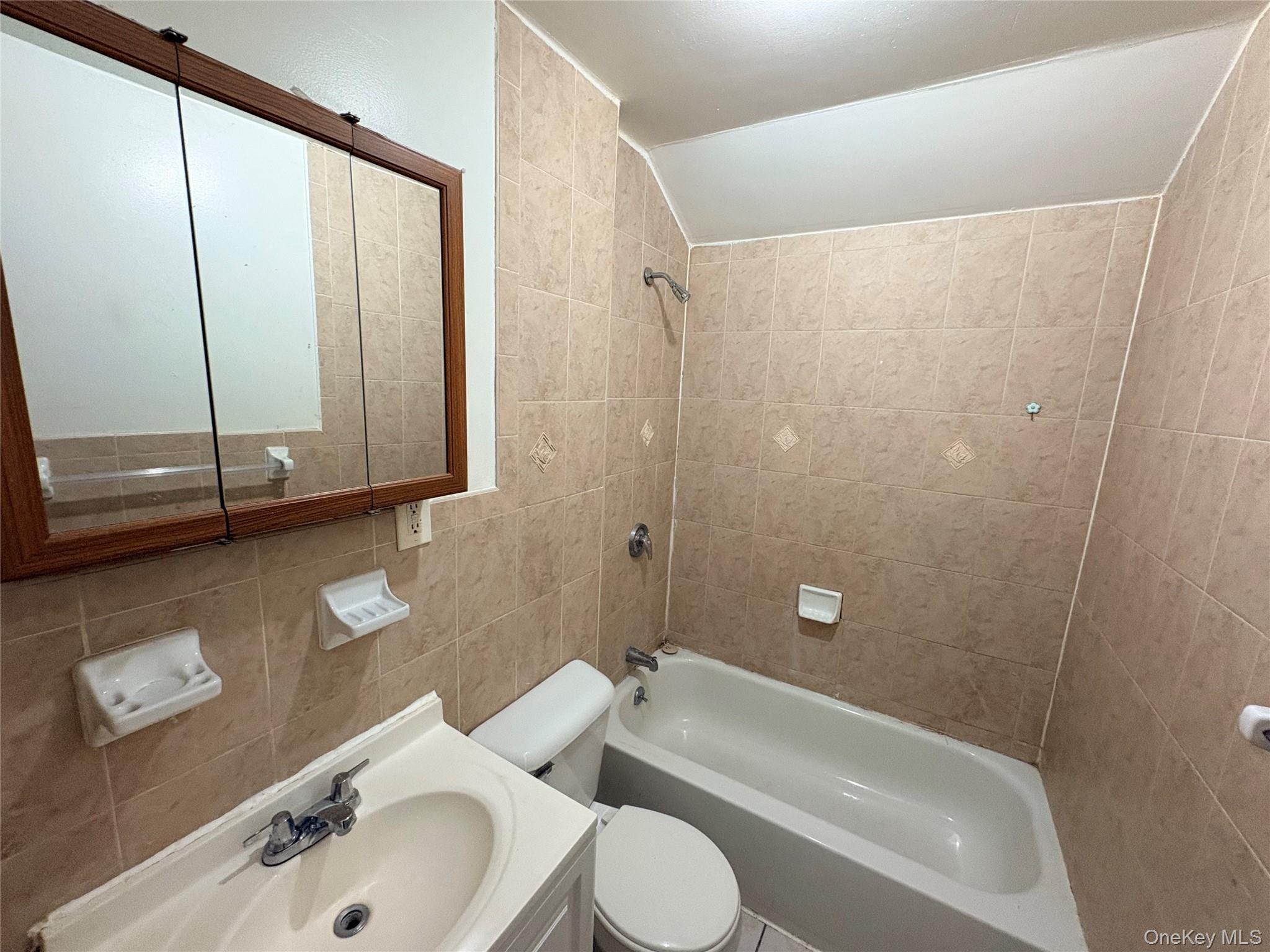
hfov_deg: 102.1
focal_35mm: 14
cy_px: 476
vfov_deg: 85.7
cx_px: 635
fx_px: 514
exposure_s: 1/60
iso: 400
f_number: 2.2
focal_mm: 2.22
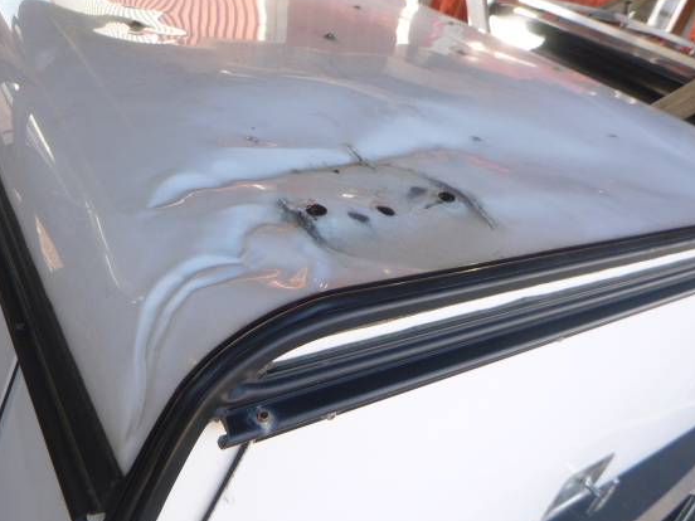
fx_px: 582
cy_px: 228
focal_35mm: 29
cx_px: 337
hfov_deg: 61.6
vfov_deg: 48.1
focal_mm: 4.5
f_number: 3.9
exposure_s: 1/60
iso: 100
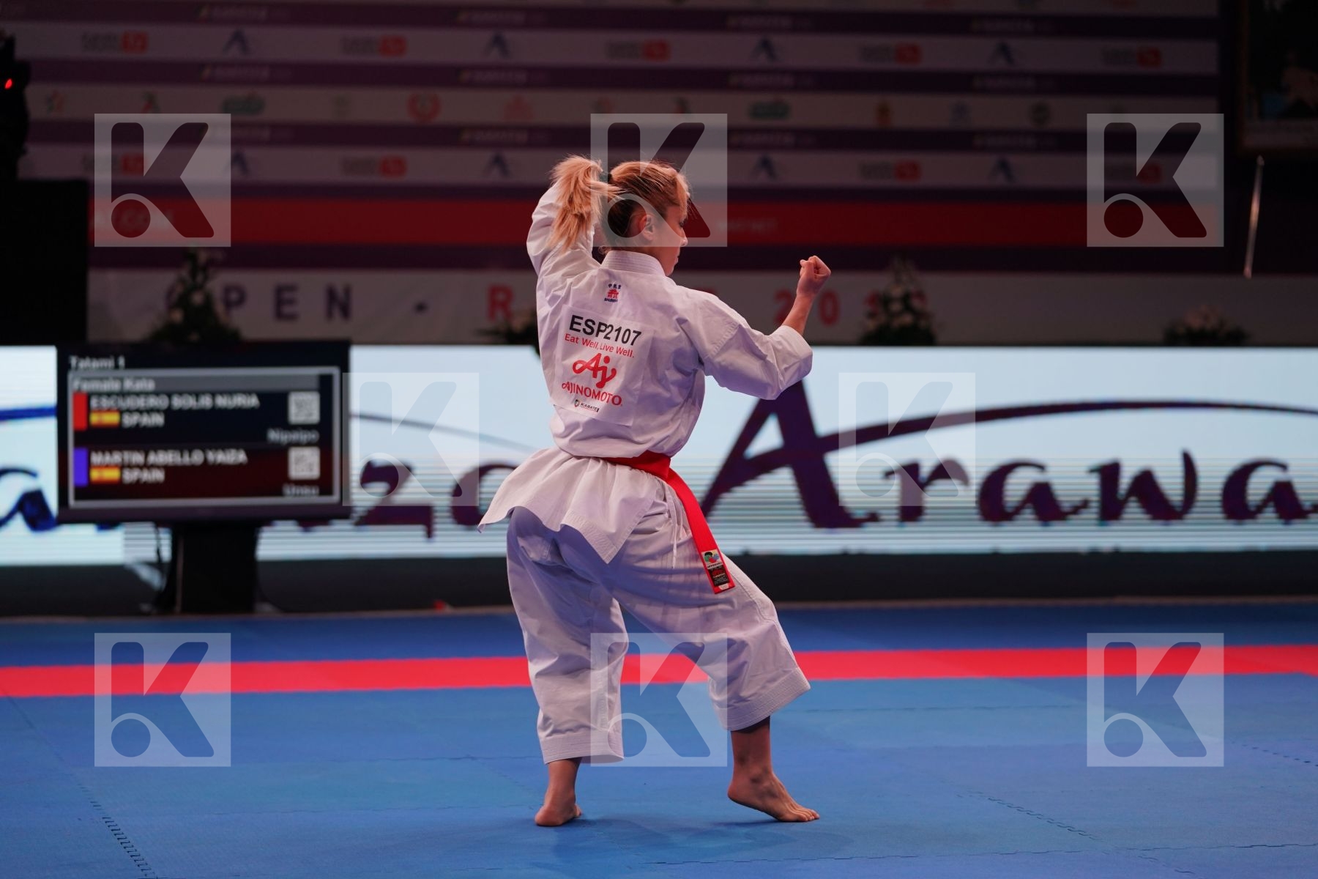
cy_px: 440
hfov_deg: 19.1
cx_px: 659
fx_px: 3917
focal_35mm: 107
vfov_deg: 12.8
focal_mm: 107
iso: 800
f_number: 2.8
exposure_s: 1/500
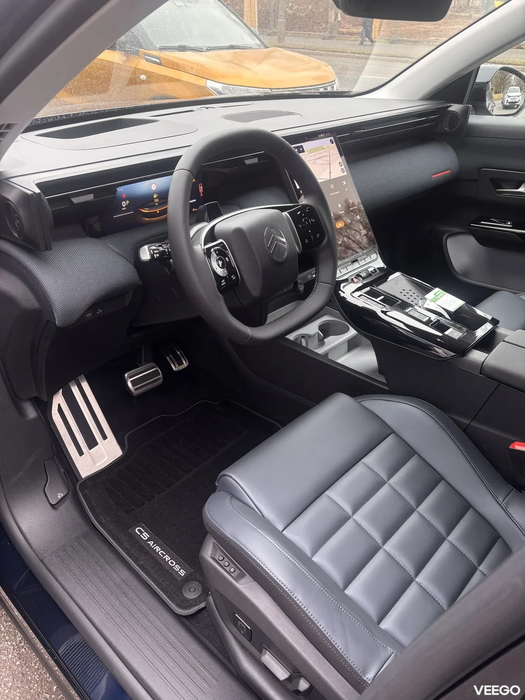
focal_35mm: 26
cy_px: 350
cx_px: 262
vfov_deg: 67.3
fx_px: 526
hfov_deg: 53.1
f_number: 1.6
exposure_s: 1/121
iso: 40
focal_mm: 5.96
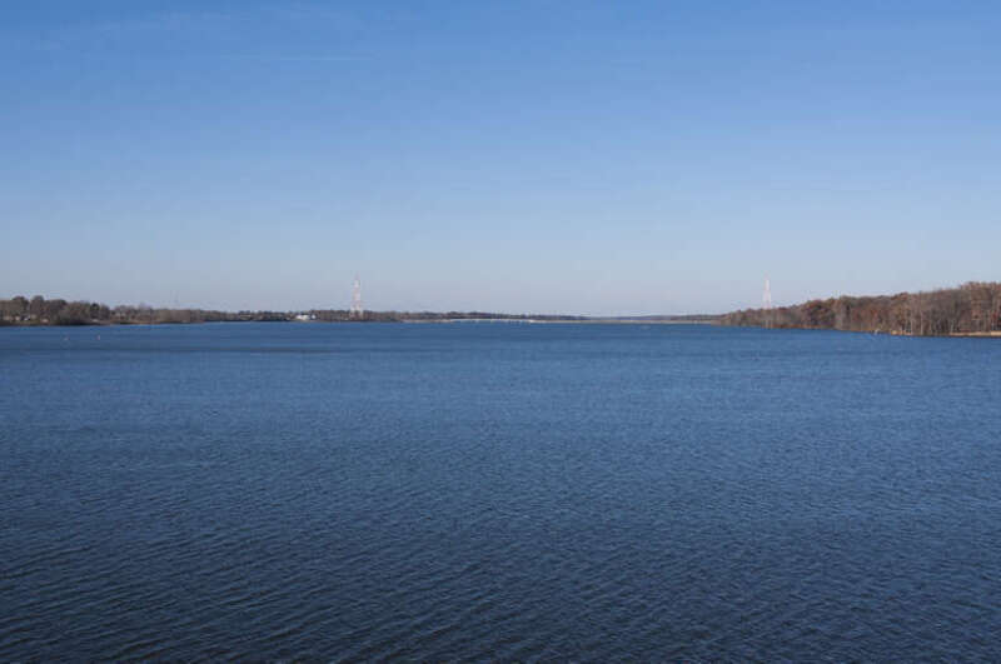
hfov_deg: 46.5
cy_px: 332
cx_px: 500
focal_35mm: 42
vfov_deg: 31.8
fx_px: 1166
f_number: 9.5
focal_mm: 28
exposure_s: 1/500
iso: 200
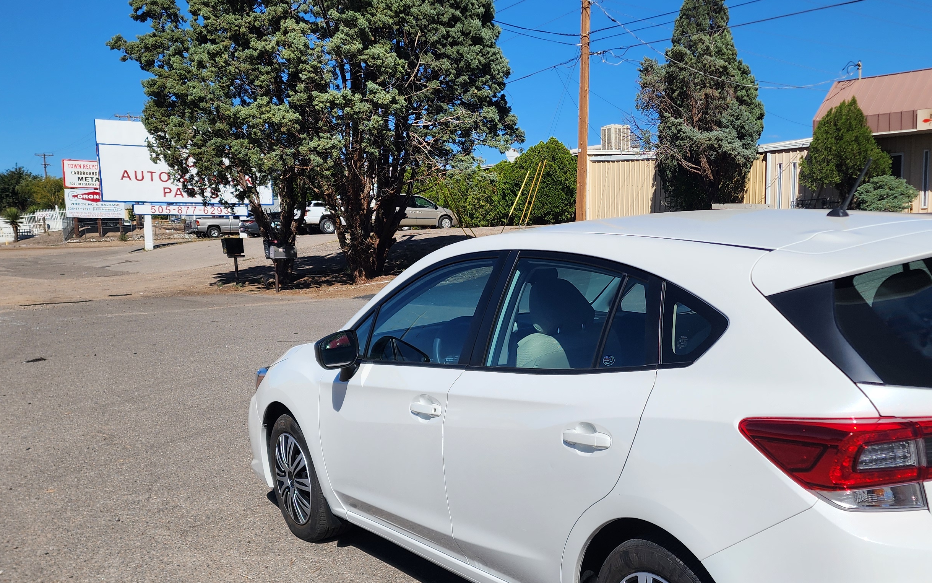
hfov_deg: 48.8
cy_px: 400
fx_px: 1016
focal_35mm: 40
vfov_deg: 31.7
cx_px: 583
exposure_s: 1/1915
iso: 12
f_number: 1.8
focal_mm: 6.4
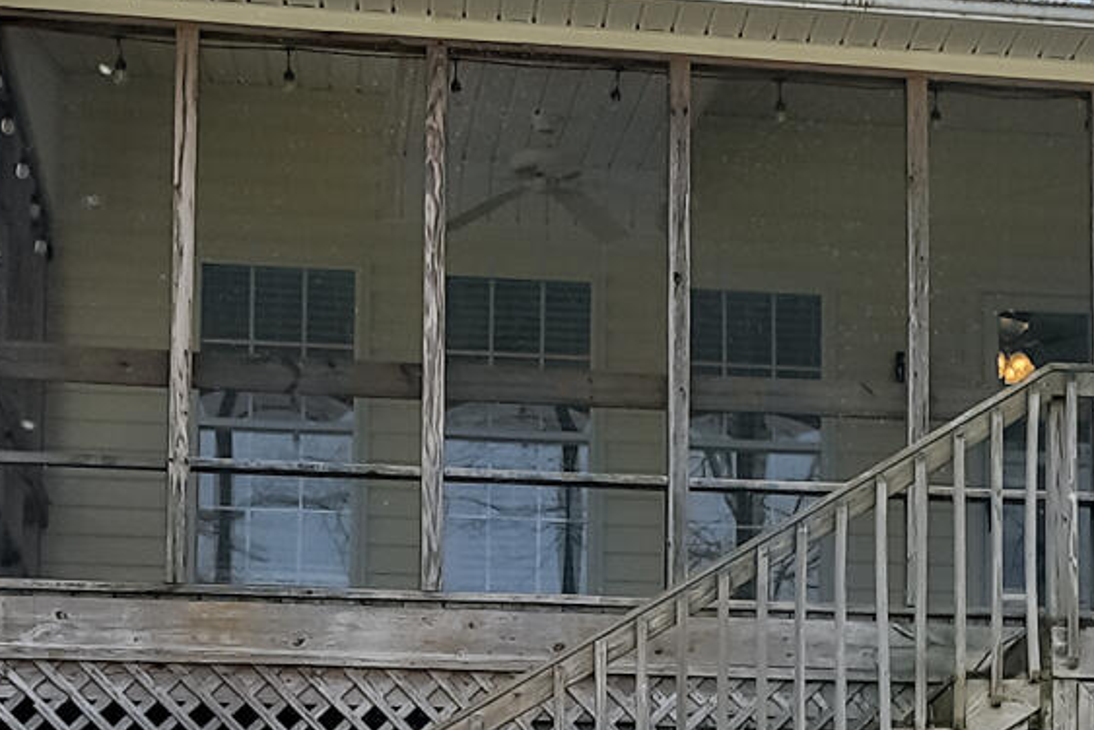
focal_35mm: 128
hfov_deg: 15.5
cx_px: 1269
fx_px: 3892
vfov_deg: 10.6
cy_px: 803
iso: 250
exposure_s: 1/400
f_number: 8
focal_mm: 24
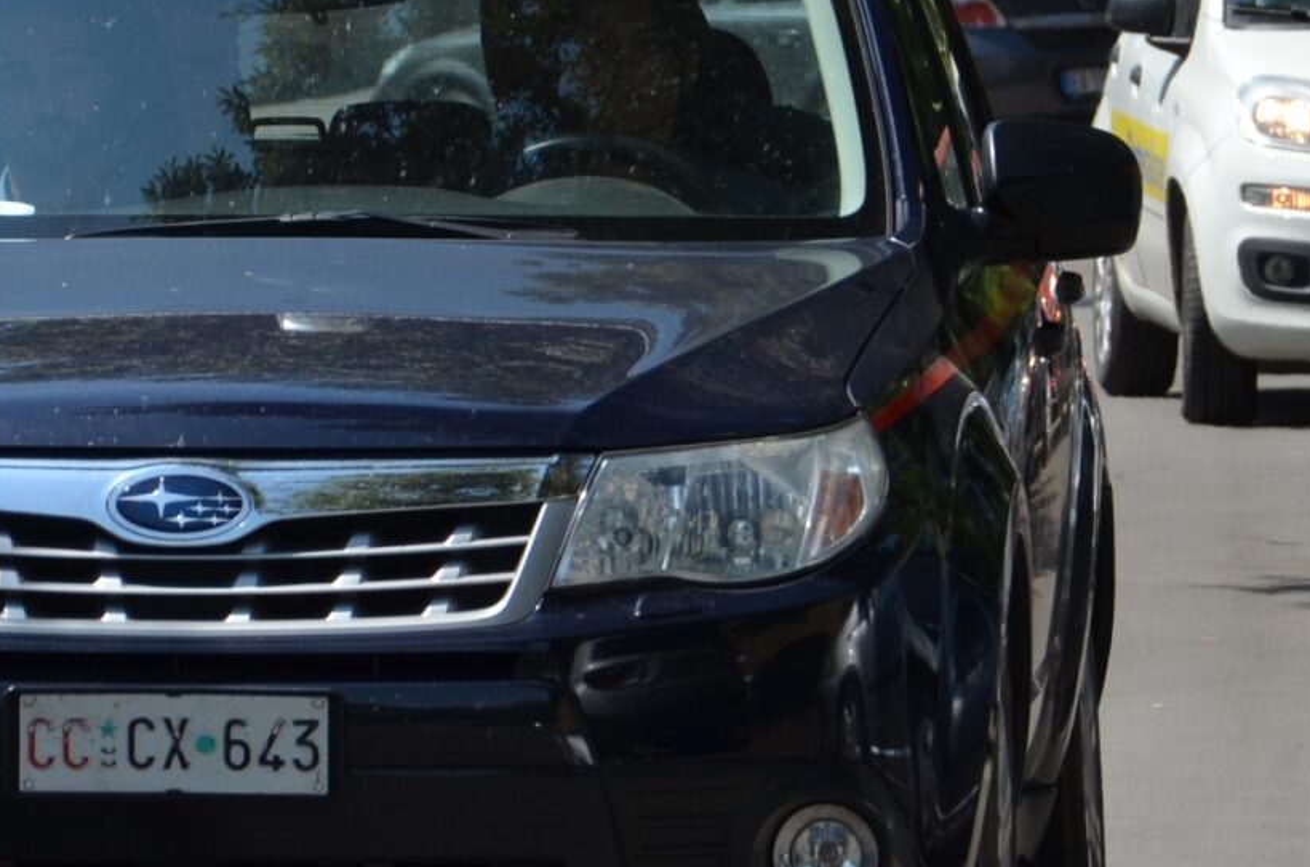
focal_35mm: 493
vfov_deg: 2.8
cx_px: 421
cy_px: 406
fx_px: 17882
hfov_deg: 4.2
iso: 400
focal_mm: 105
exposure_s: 1/1600
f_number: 5.6
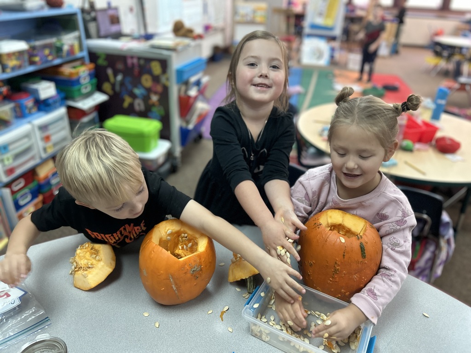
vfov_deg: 53.1
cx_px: 236
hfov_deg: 67.3
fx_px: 354
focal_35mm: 26
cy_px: 176
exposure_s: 1/60
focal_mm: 5.7
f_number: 1.5
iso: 200
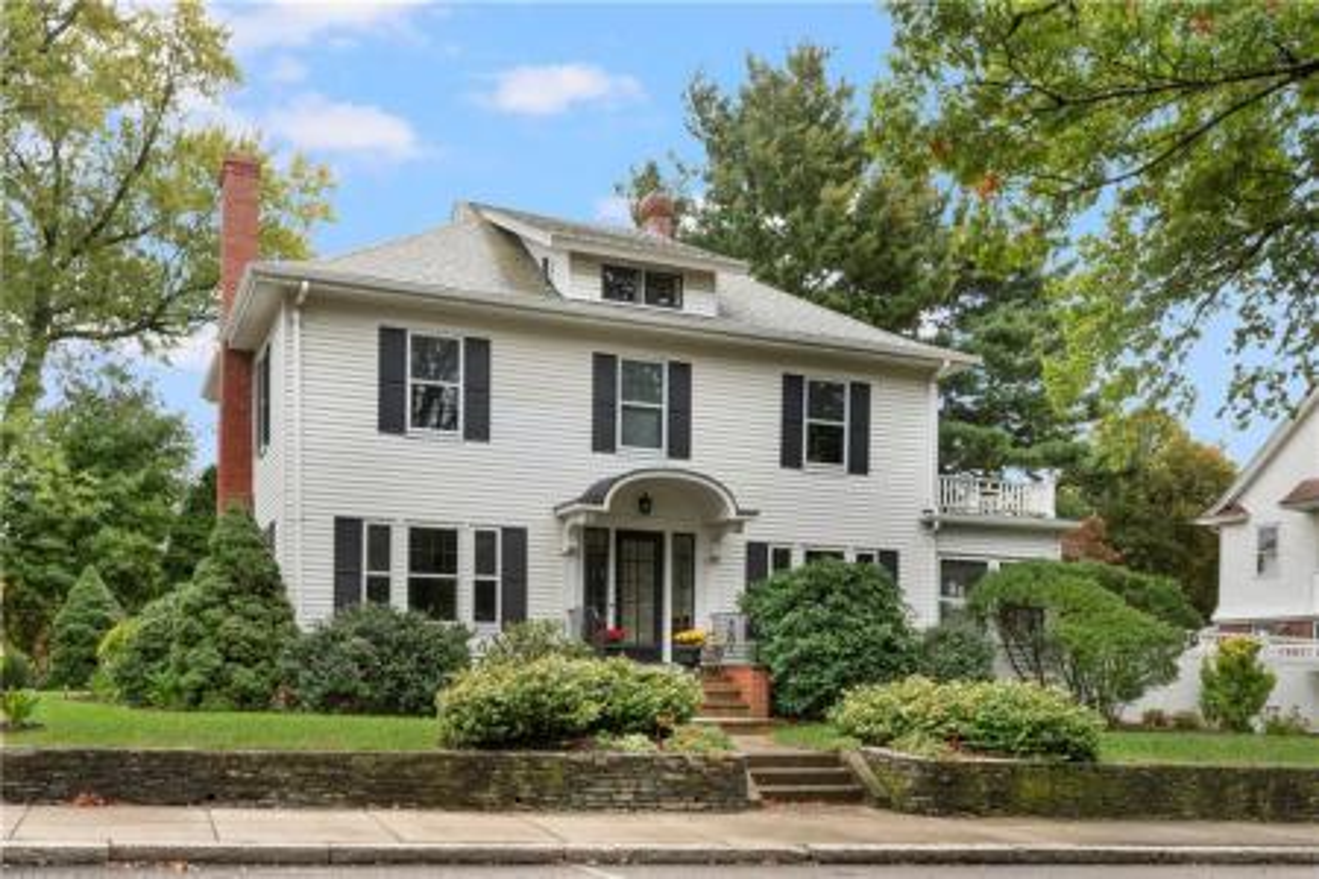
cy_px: 440
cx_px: 660
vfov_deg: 36.9
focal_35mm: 36
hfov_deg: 53.1
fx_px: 1319
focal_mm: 24
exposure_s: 1/60
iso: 400
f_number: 14
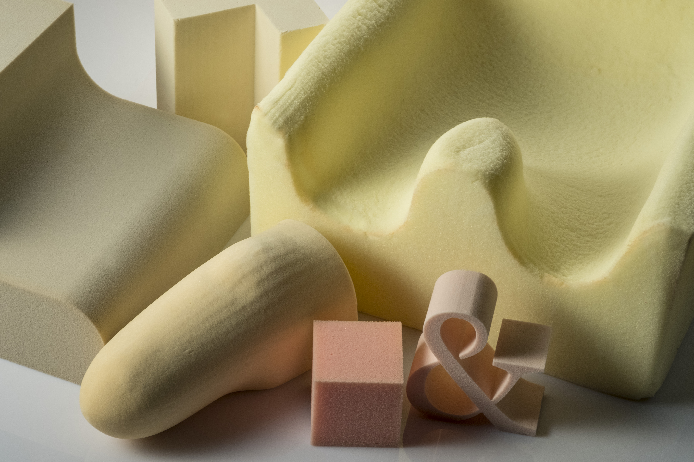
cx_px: 347
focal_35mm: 90
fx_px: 1735
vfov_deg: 15.2
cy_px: 231
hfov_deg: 22.6
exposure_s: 1/100
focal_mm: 60
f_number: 13
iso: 320
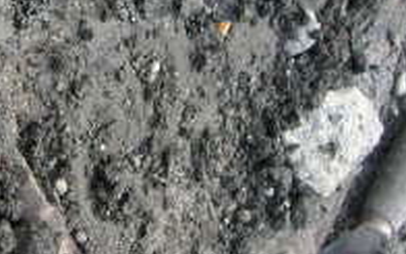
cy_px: -4
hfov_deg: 21.3
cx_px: 5
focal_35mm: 94
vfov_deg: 13.7
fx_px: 1041
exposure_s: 1/73.3
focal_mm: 5.8
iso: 50
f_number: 2.8
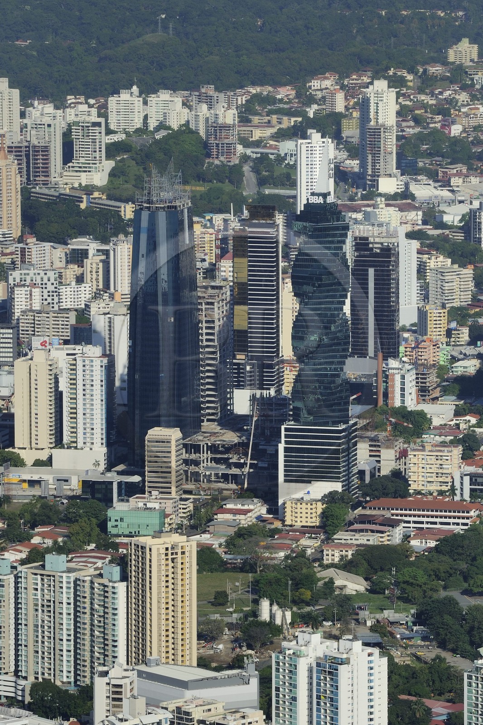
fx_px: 3322
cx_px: 242
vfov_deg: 12.5
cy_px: 362
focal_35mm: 165
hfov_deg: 8.3
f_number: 11
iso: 200
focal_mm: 165
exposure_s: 1/500
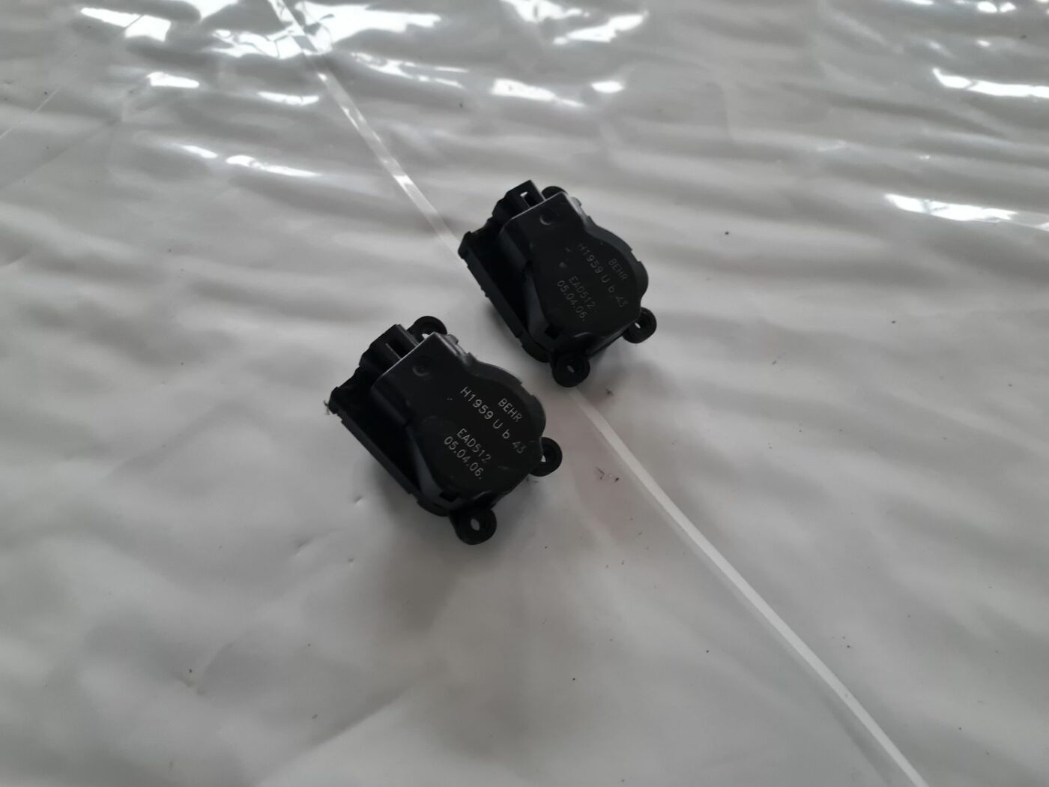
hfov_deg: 67.3
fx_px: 788
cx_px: 524
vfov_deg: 53.1
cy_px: 394
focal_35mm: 26
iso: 640
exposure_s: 1/30
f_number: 1.8
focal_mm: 5.4
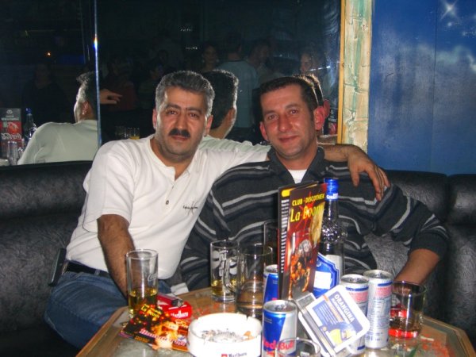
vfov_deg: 31.5
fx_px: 633
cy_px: 178
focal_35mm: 46
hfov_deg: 41.2
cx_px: 238
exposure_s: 1/60
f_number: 3.1
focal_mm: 9.5
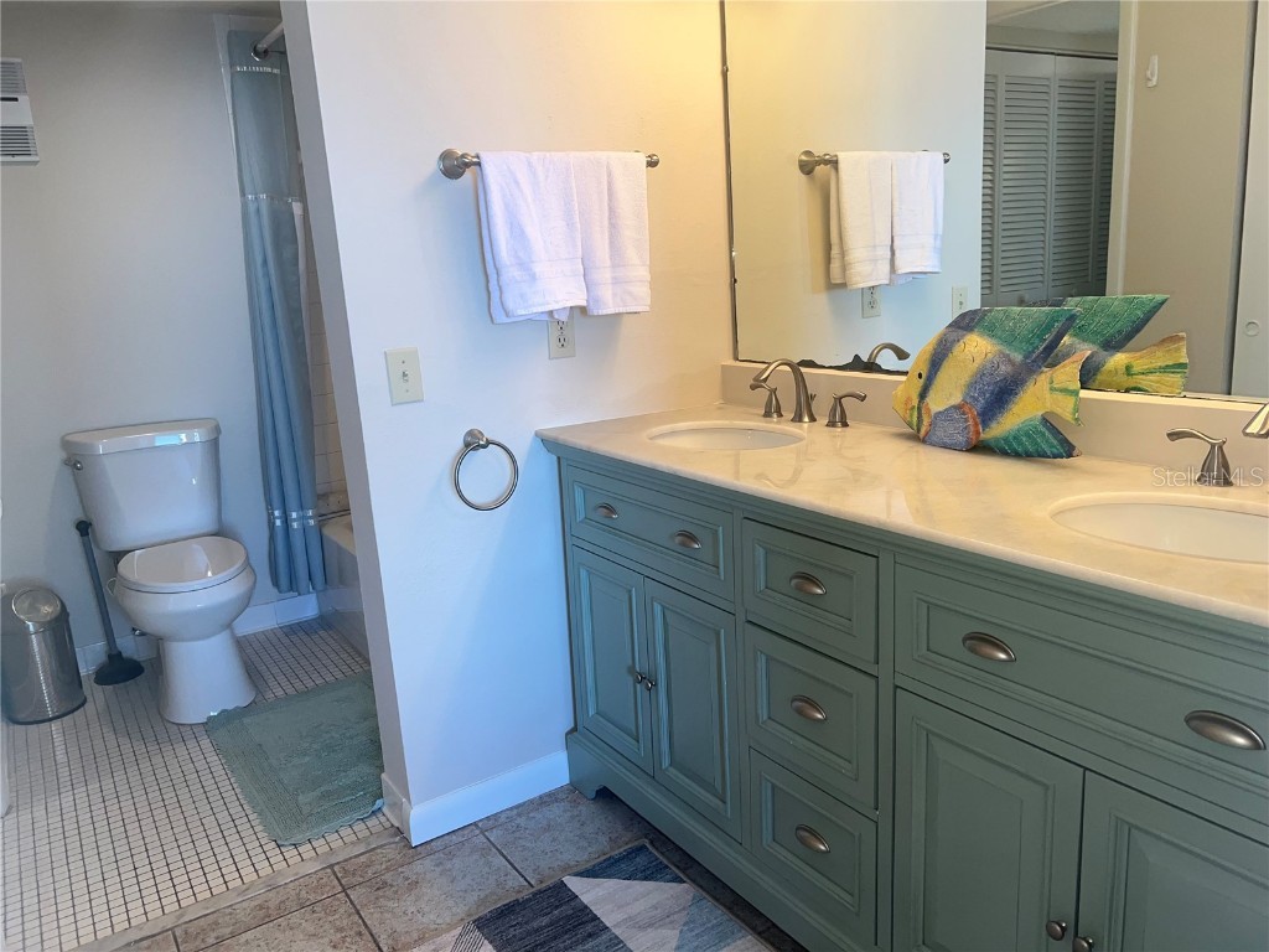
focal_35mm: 26
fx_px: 953
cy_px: 476
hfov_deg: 67.3
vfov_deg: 53.1
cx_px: 634
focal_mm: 5.7
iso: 80
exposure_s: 1/120
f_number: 1.5
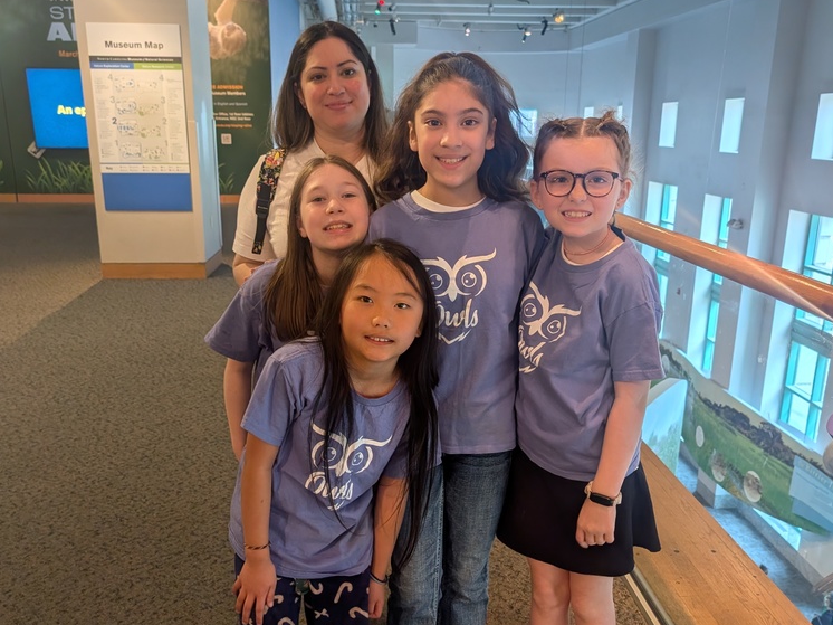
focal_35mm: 33
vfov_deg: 42.5
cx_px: 413
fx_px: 794
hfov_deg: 55.4
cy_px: 399
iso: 39
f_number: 1.68
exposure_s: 1/120
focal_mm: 6.9
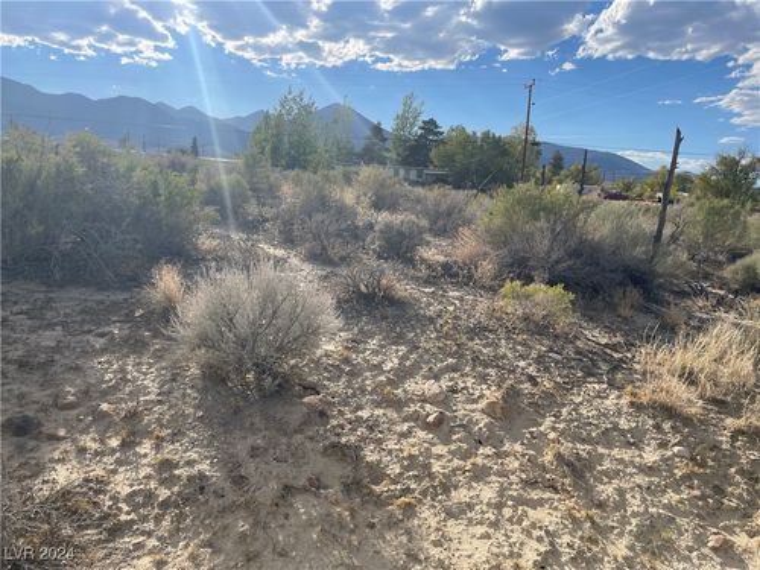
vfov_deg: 53.1
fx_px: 571
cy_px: 285
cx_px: 380
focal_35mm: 26
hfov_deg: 67.3
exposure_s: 1/4292
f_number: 1.6
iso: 32
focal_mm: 4.2
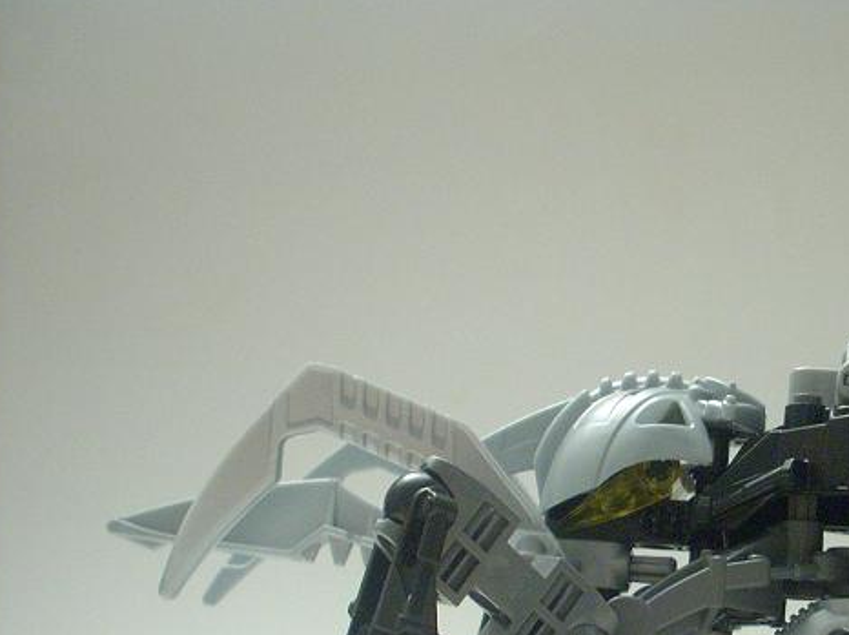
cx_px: 683
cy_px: 477
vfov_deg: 23.8
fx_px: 1495
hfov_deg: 30.9
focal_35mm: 61
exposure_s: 1/4
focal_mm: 6.2
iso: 295
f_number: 2.8
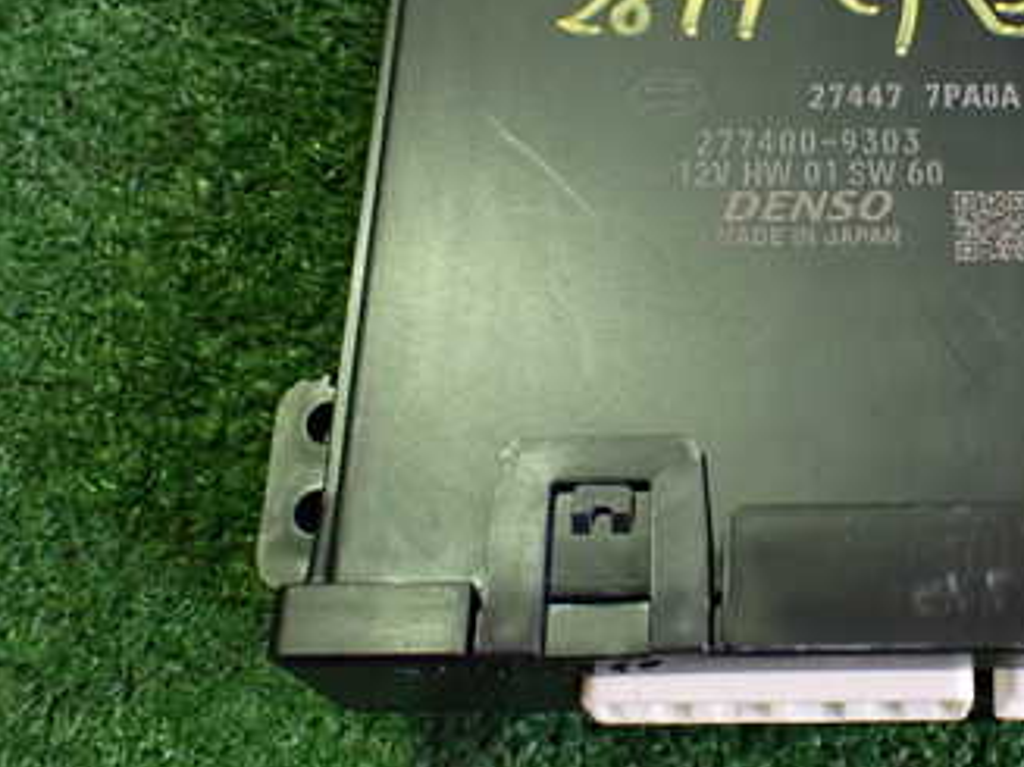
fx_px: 1626
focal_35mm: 55
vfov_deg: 26.4
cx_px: 883
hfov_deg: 33.5
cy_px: 269
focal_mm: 5.4
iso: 800
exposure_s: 1/100
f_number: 2.3
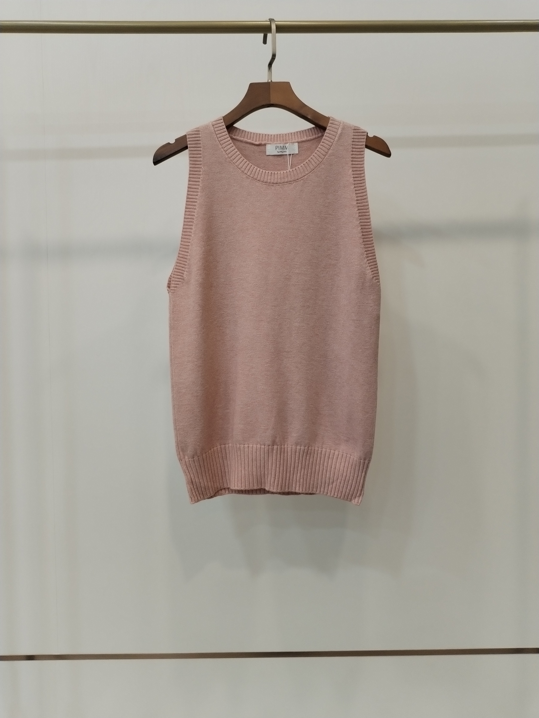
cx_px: 270
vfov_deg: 61.7
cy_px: 359
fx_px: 602
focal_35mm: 29
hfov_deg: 48.2
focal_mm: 4.75
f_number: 1.8
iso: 217
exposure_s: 1/50
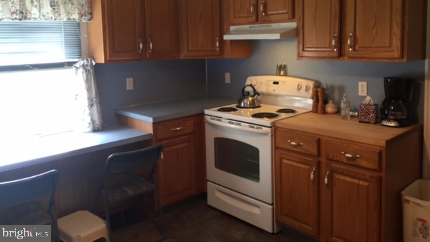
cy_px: 79
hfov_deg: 61.0
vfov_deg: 36.3
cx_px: 216
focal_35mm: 32
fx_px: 365
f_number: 2.2
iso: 64
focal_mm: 4.15
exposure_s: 1/30
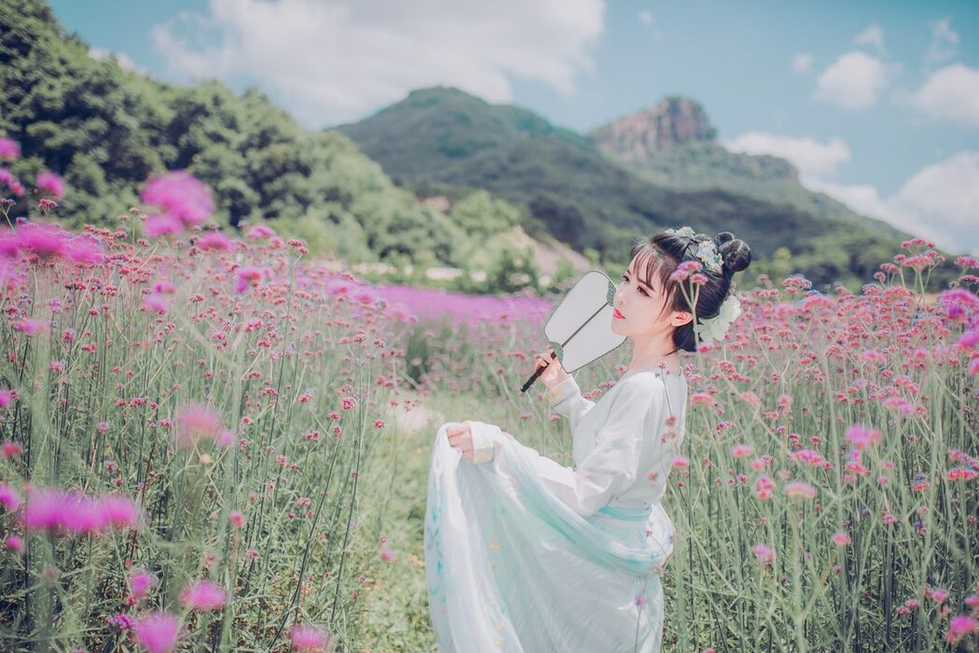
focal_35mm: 34
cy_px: 326
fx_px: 925
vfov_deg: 38.9
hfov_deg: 55.8
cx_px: 490
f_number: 1.6
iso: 100
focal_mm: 35
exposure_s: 1/4000
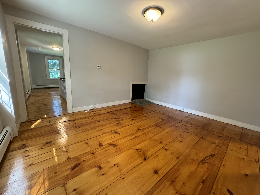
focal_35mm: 14
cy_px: 98
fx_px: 105
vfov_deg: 85.7
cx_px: 130
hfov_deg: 102.1
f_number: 2.2
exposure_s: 1/60
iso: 320
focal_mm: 2.22
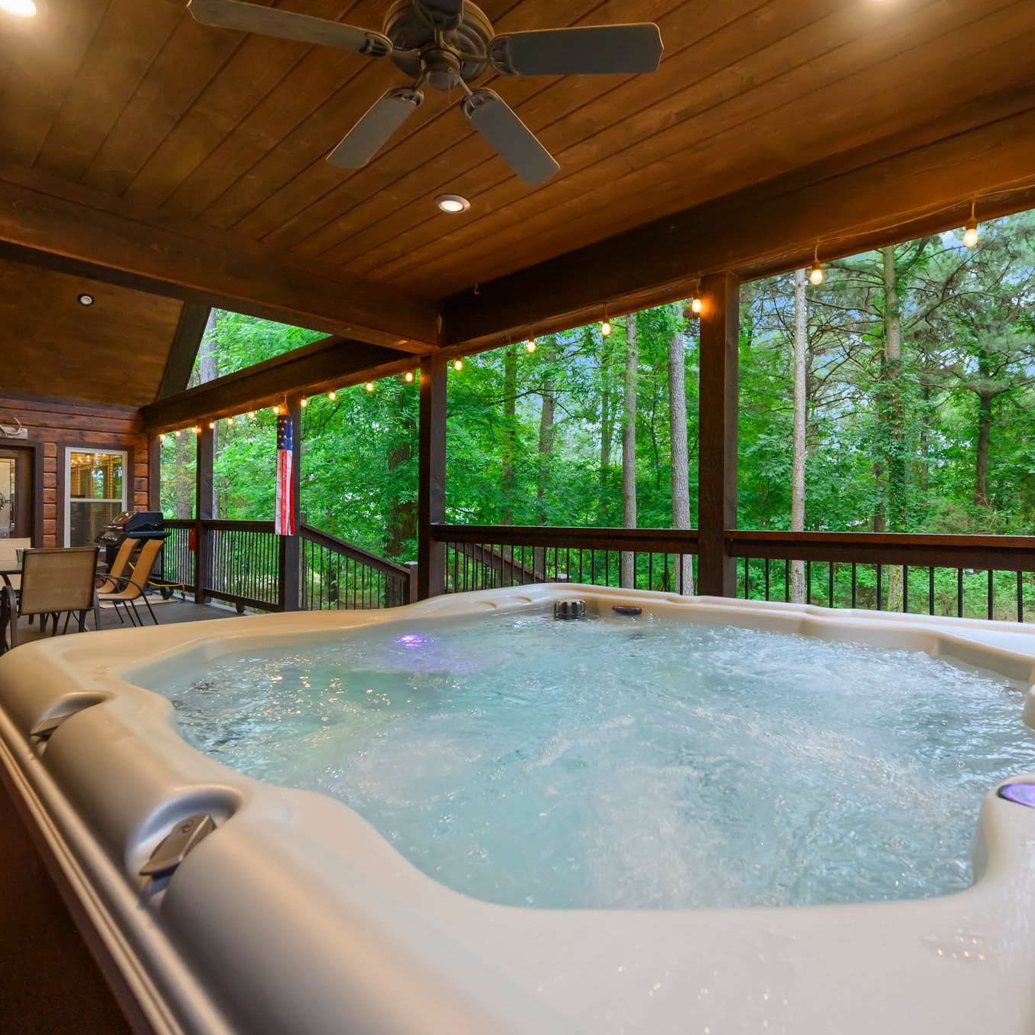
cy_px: 518
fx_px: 609
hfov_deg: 80.6
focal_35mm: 18
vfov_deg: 80.7
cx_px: 550
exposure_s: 1/100
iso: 1600
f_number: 5
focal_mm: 14
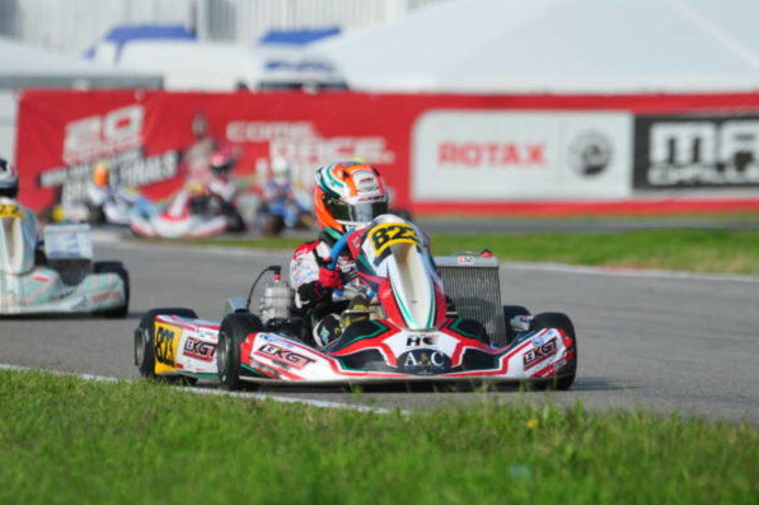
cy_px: 244
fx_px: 9585
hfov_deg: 4.5
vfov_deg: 3.0
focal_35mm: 455
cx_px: 367
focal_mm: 260
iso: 320
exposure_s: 1/1600
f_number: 5.6
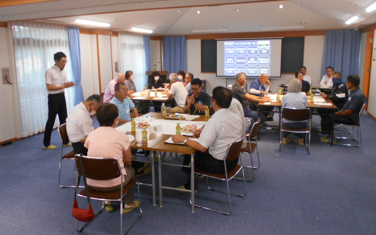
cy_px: 104
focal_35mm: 28
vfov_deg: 44.5
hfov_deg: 66.5
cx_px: 186
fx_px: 287
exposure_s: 1/30
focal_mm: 4.6
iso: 220
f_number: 3.2
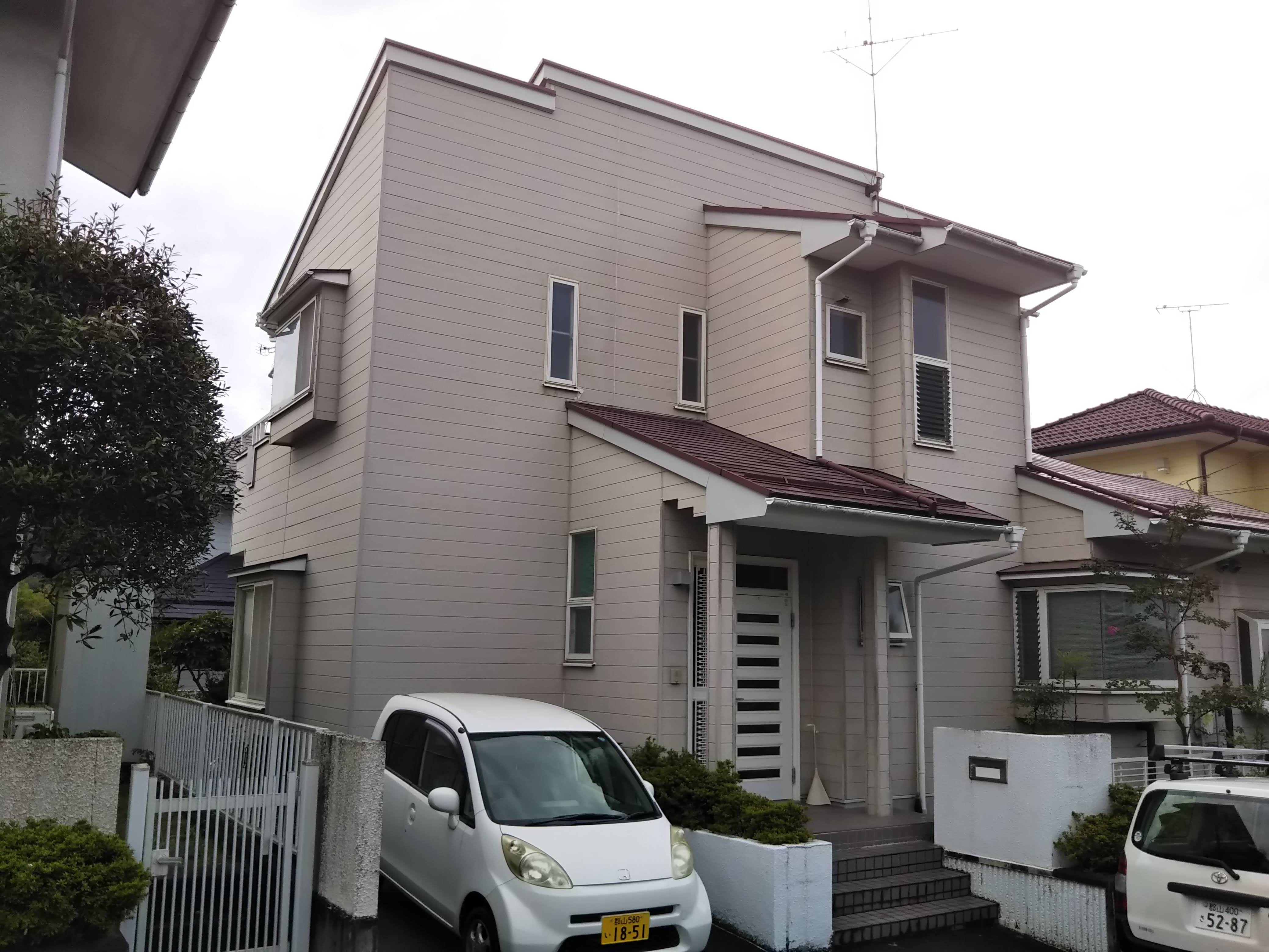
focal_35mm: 30
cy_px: 476
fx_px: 1100
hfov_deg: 60.0
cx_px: 634
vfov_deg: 46.8
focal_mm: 4
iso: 20
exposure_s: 1/796
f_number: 2.2
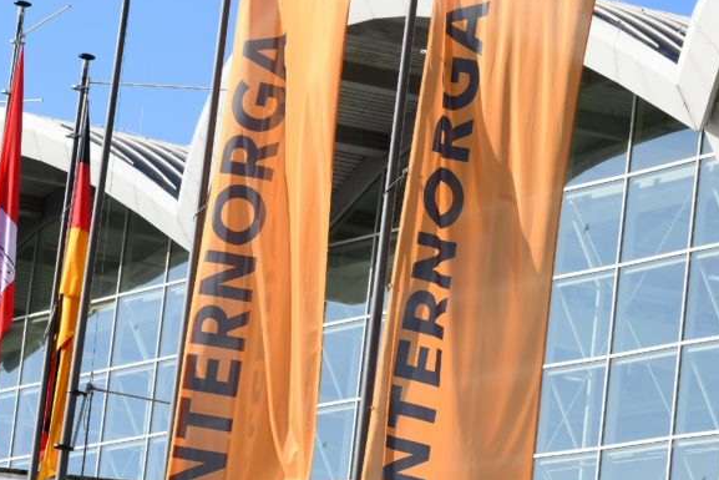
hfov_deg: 7.7
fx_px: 5314
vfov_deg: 5.2
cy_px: 199
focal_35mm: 266
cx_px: 163
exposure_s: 1/200
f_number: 14
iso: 250
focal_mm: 150
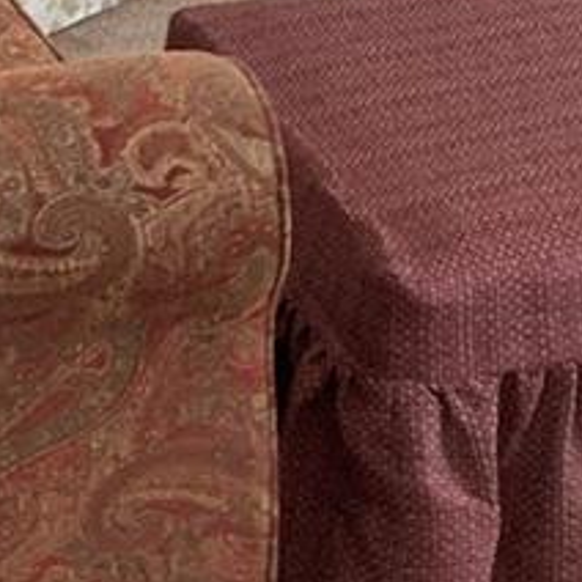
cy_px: -535
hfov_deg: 12.4
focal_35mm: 140
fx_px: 2663
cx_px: 458
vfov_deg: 11.4
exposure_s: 1/60
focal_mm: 3.99
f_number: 1.8
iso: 80
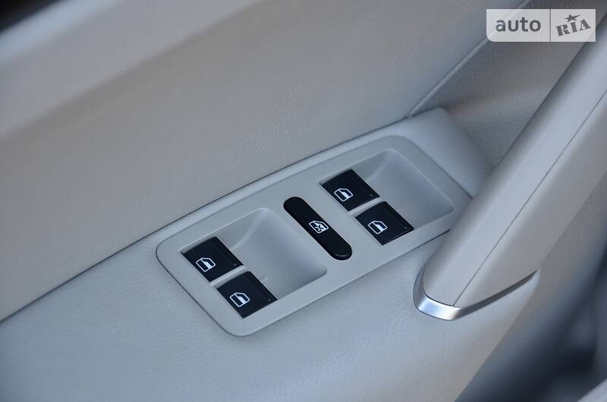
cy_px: 201
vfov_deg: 10.7
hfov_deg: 16.1
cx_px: 304
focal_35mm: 128
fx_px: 2145
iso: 400
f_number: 5.6
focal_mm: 85
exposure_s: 1/100
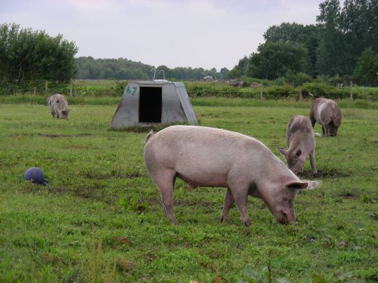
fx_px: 1398
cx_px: 189
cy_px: 142
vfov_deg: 11.6
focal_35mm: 128
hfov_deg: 15.4
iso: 50
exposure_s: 1/195
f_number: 3.5
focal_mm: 21.3
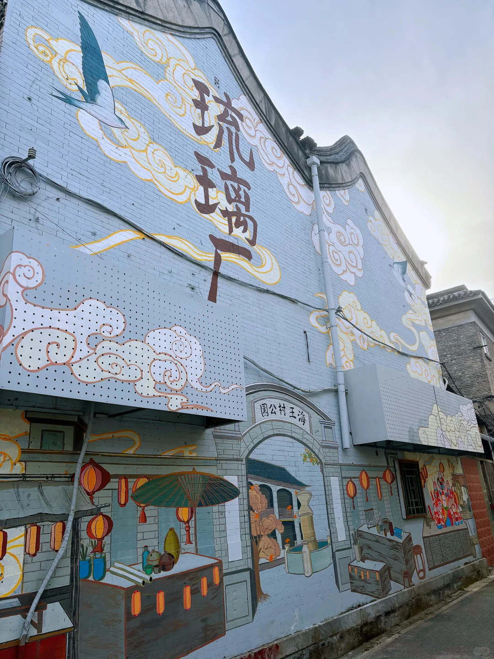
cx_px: 247
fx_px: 495
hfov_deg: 53.1
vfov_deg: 67.3
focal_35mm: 26
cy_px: 330
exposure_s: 1/2208
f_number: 1.6
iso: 64
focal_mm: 5.96
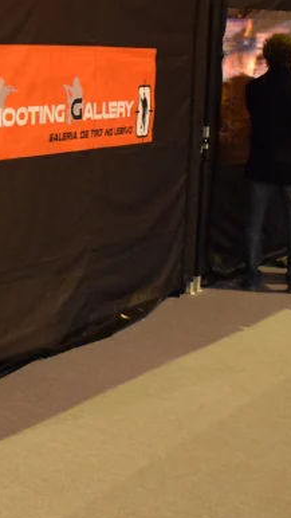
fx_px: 1180
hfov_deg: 13.3
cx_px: -133
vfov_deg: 24.5
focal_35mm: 86
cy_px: 127
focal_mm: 22
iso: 3600
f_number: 3.5
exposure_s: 1/60
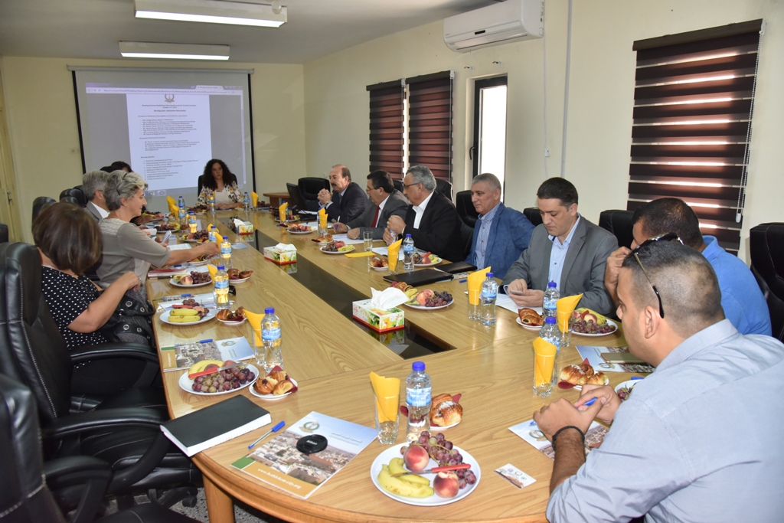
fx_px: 523
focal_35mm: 24
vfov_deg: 53.1
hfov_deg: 73.7
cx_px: 392
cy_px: 262
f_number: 5.6
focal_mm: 24
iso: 1600
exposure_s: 1/250
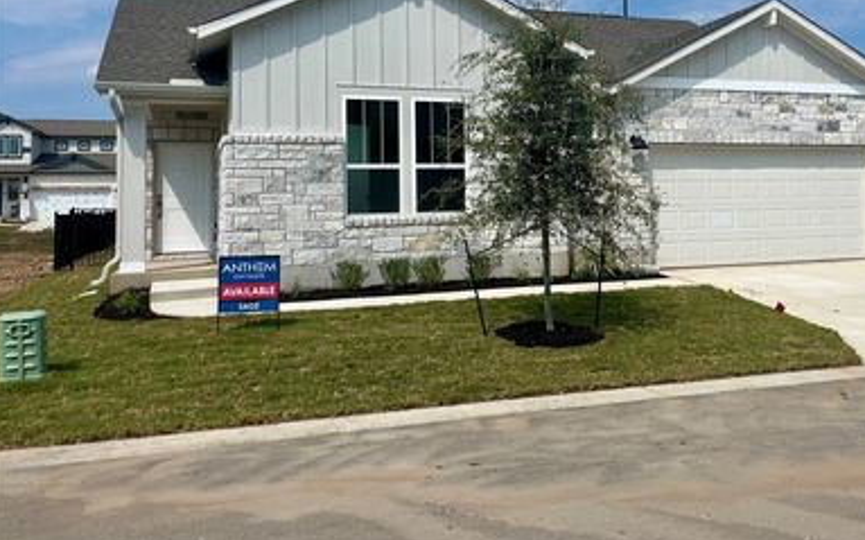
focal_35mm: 36
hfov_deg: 53.3
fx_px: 848
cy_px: 146
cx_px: 556
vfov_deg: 34.7
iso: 50
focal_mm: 5.1
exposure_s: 1/6897
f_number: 1.6
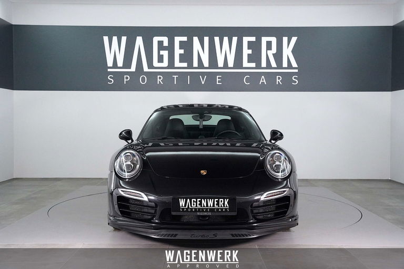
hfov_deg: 44.0
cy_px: 134
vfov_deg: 30.1
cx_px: 202
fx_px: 500
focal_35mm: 45
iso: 12800
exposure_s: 1/13
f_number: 5.6
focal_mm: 44.6
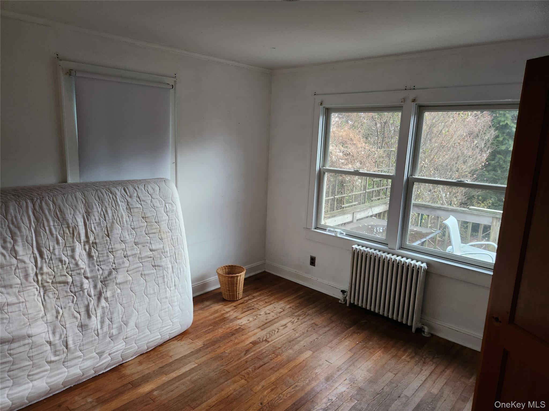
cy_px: 206
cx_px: 274
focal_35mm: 23
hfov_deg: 73.9
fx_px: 365
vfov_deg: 58.9
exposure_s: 1/30
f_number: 1.8
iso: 500
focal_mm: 5.4
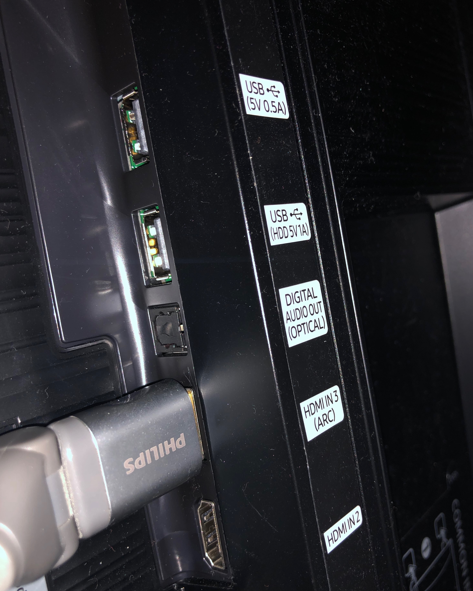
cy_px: 312
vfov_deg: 58.7
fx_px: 525
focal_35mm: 30
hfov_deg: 48.5
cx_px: 239
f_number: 1.8
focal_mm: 4
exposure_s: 1/33
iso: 32
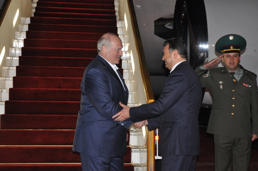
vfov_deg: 19.7
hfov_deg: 29.3
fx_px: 494
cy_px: 86
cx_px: 129
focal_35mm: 69
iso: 1250
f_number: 4.5
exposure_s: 1/60
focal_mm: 46
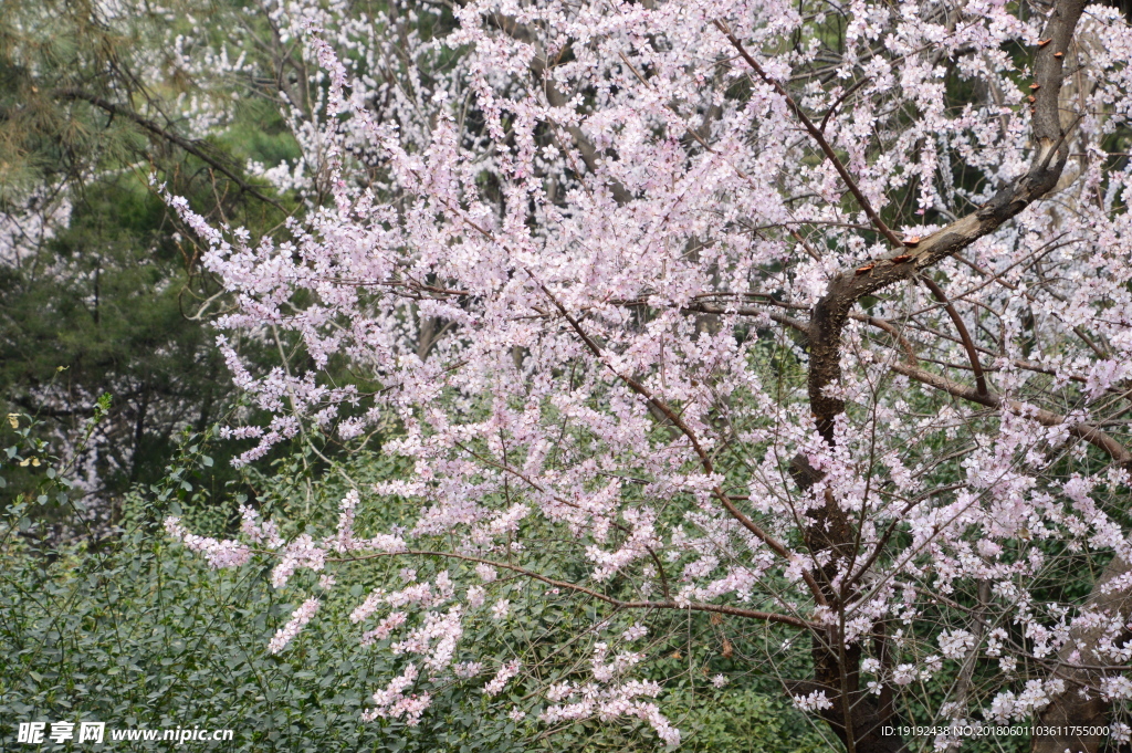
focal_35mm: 135
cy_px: 376
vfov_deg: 10.1
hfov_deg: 15.2
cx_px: 566
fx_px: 4241
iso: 560
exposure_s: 1/250
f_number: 11
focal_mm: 90
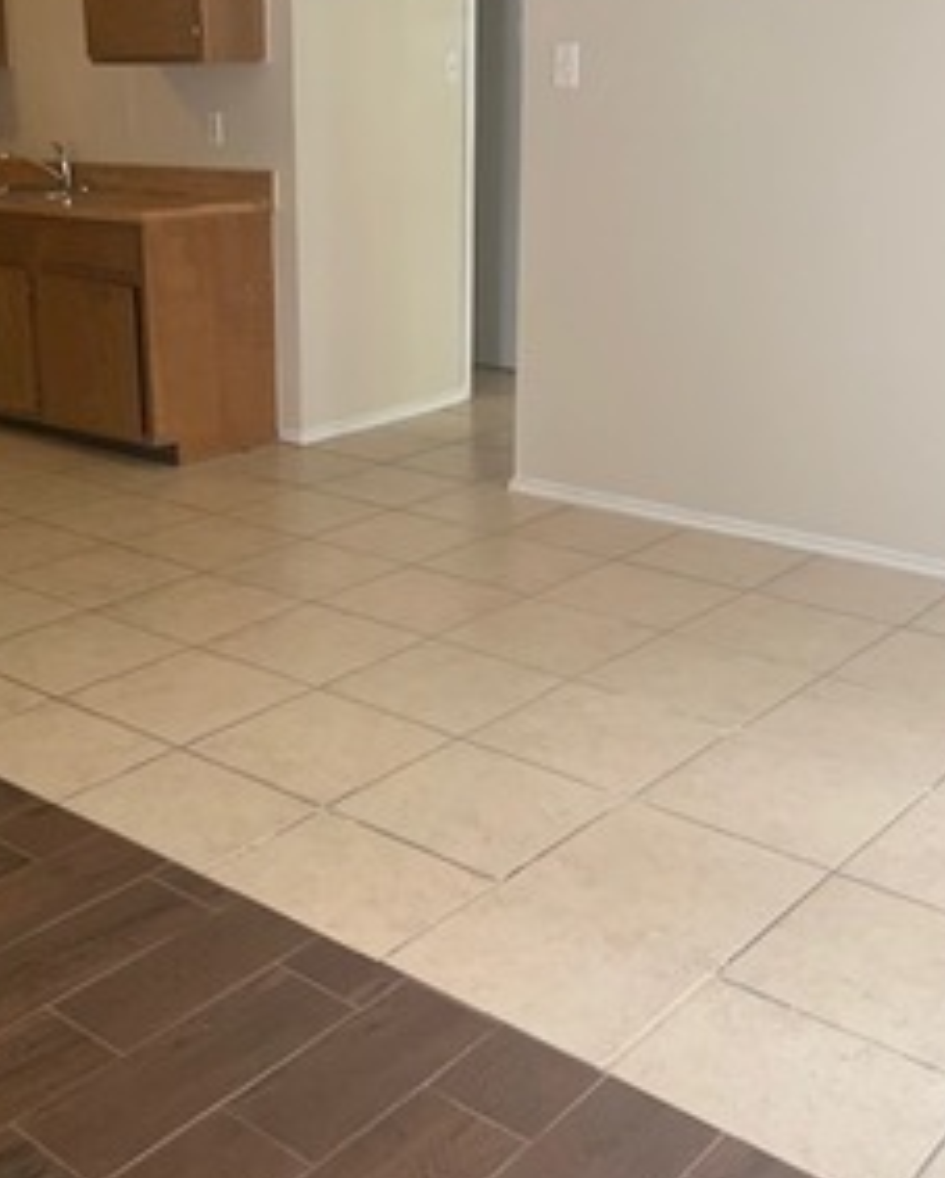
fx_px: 1501
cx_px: 358
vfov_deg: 42.6
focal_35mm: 43
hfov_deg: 34.8
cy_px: 470
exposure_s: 1/60
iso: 160
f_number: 1.8
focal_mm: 4.25
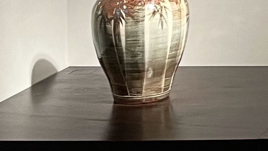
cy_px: -150
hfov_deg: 11.9
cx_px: 580
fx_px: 1109
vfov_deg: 7.5
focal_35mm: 156
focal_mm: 4.2
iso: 80
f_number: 1.6
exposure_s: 1/50
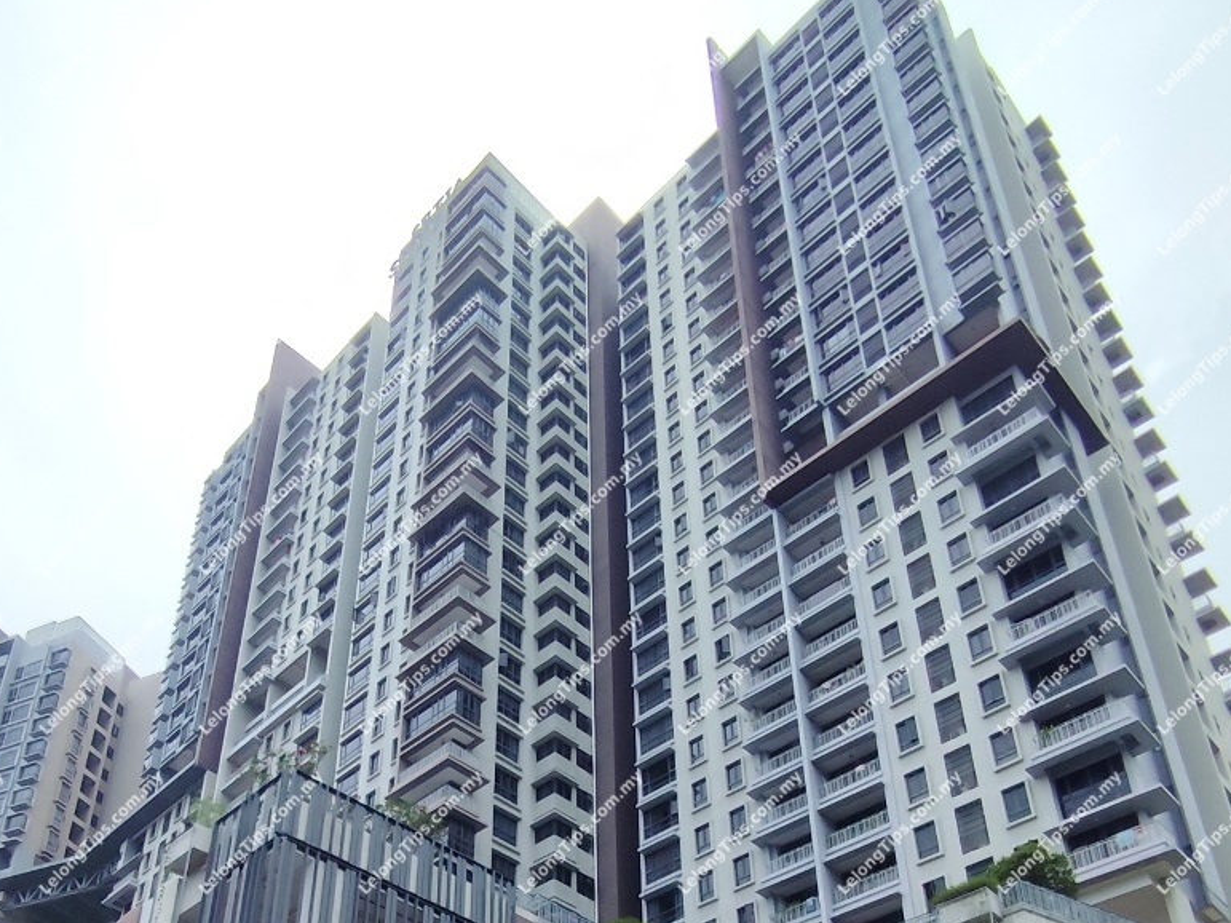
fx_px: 1102
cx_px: 414
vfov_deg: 41.5
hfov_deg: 57.1
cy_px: 848
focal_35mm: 31
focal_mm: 1.65
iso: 50
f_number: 2.2
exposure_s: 1/3065
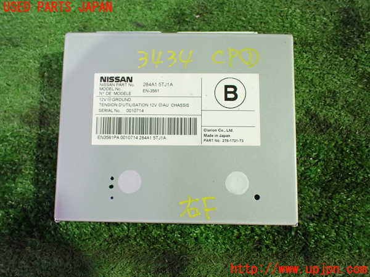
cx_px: 185
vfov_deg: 46.8
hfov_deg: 60.0
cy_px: 138
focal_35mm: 30
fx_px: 321
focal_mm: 5.4
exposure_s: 1/50
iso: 800
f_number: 2.3
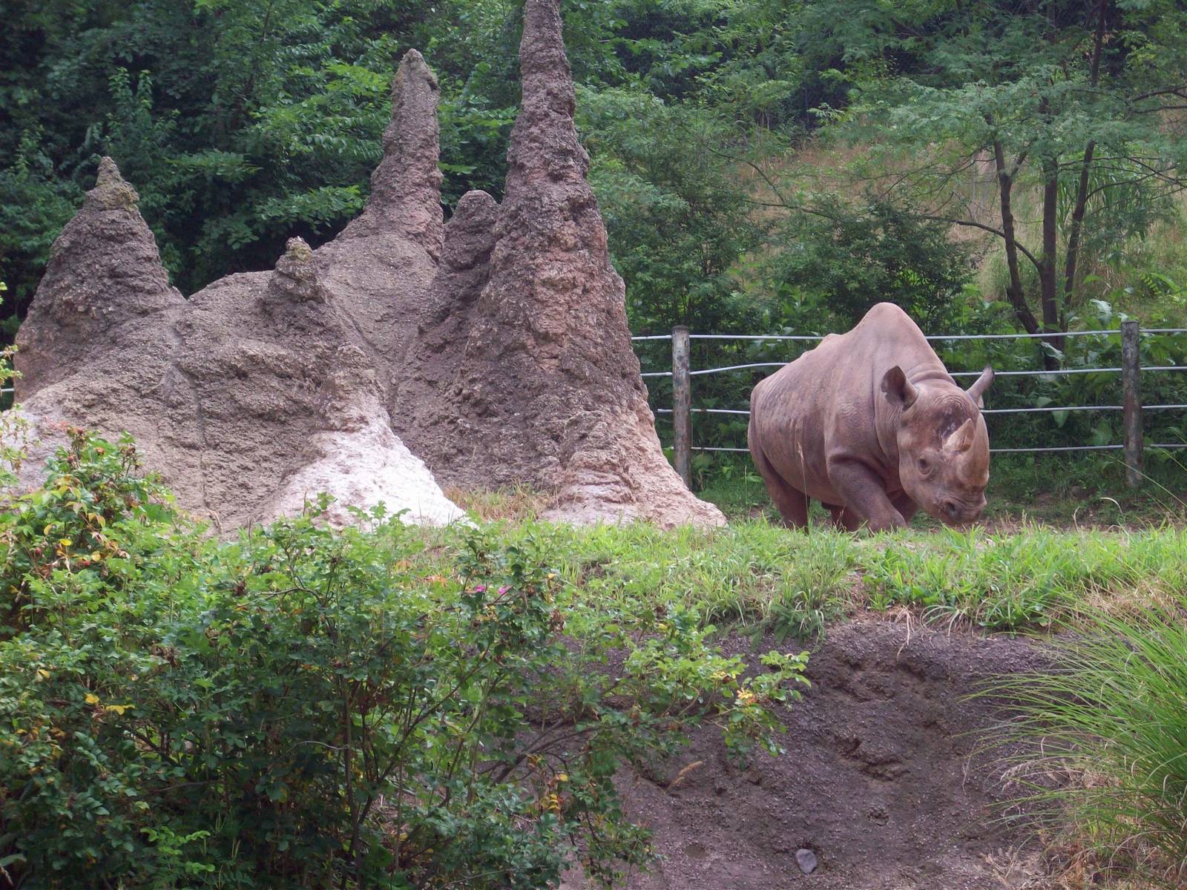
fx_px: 3806
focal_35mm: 111
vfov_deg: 13.3
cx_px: 594
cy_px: 445
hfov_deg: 17.7
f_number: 5.2
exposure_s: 1/91.5
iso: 80
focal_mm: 18.6
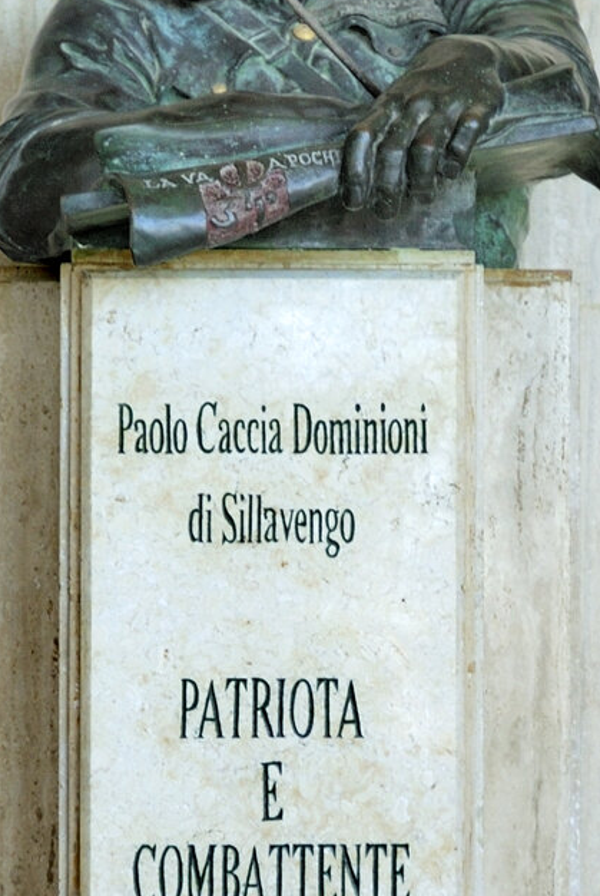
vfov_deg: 18.6
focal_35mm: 109
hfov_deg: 12.6
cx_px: 238
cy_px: 634
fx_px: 2714
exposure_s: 1/60
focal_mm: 26
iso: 100
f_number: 2.8
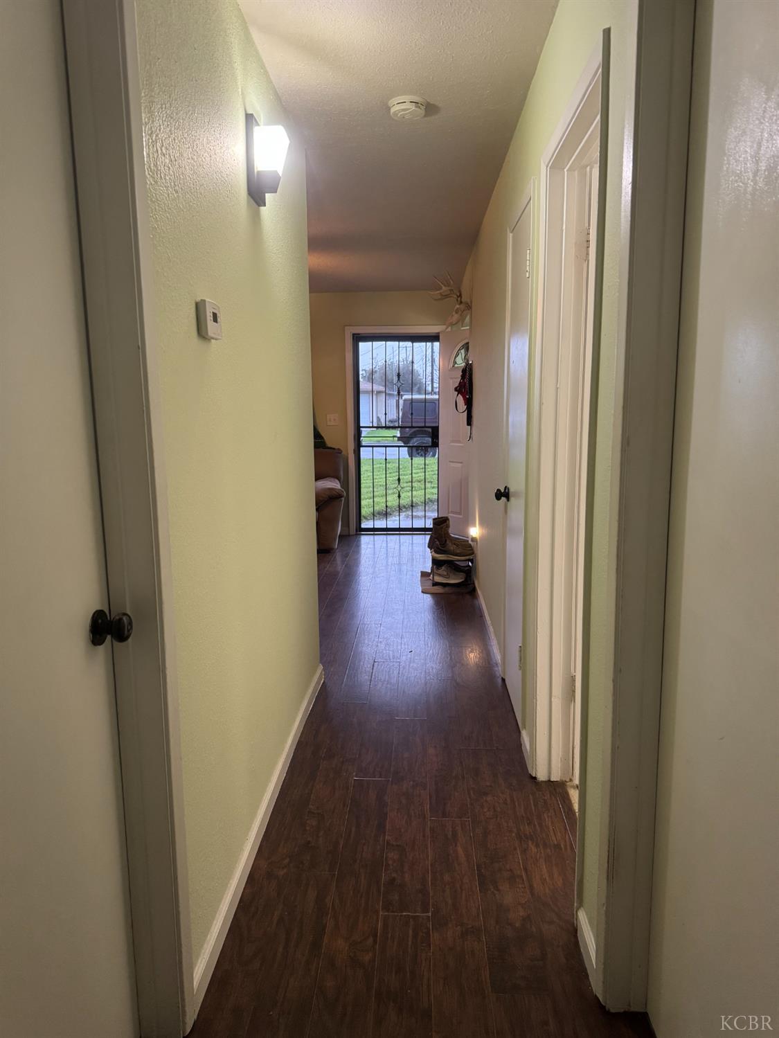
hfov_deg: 56.8
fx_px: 720
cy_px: 519
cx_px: 390
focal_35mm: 24
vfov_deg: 71.6
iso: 500
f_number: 1.78
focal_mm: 6.76
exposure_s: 1/60
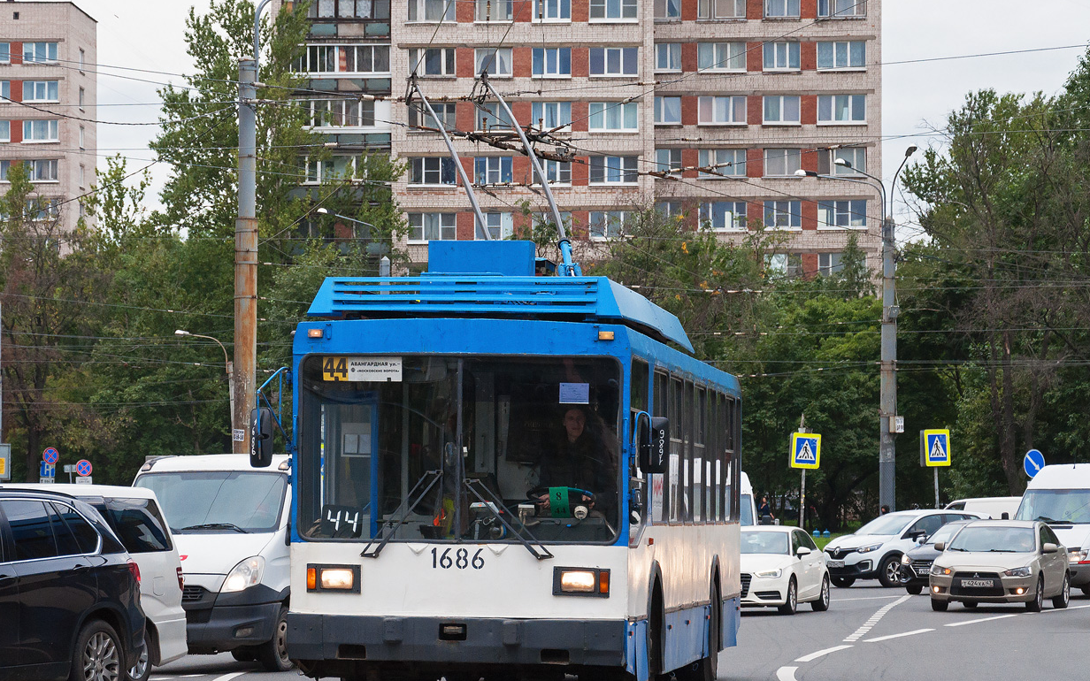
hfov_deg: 15.0
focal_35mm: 139
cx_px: 504
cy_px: 353
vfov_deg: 9.4
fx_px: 4129
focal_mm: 80
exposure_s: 1/1000
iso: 800
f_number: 5.3
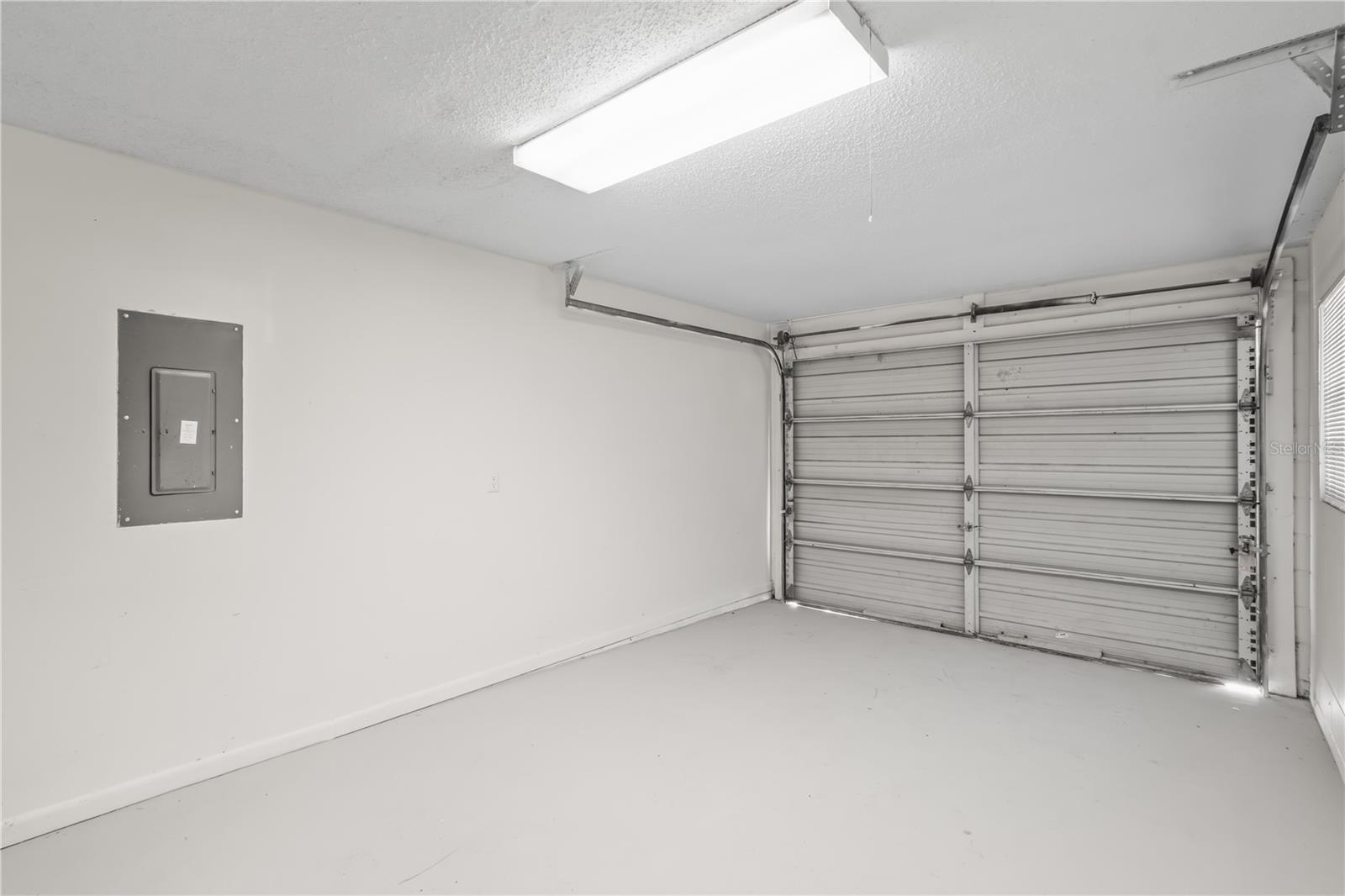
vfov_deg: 77.3
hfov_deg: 100.4
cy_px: 448
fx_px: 560
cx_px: 672
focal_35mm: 15
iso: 250
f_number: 9
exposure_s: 1/10
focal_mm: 10
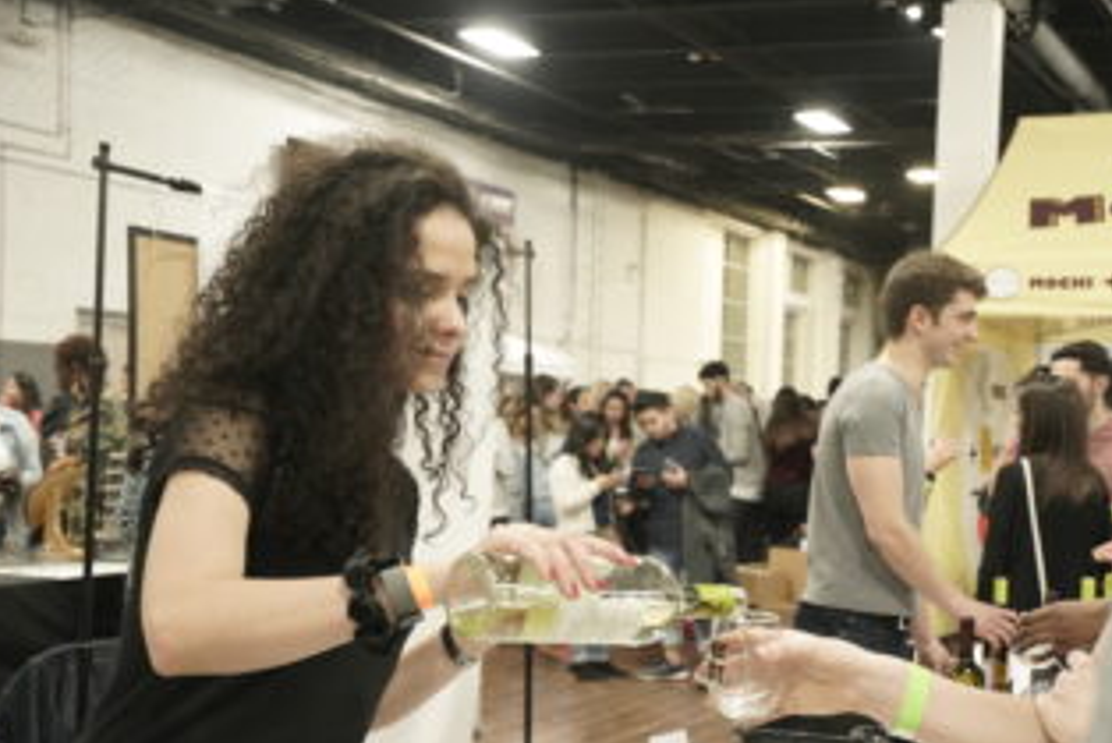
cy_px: 527
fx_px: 1670
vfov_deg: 24.9
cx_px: 613
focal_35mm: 54
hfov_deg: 36.8
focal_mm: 32
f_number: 4
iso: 3200
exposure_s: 1/125
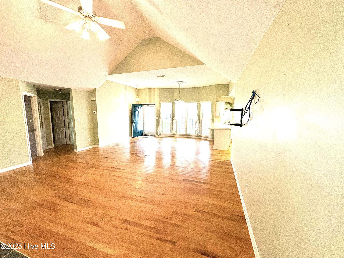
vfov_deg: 85.7
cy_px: 129
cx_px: 172
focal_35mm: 14
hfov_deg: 102.1
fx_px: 139
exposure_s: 1/120
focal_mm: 2.22
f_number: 2.2
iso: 320
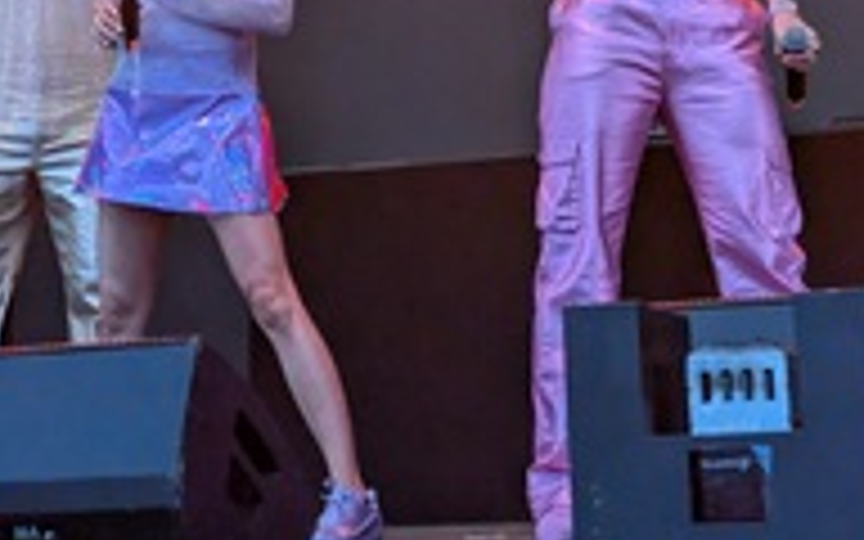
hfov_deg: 19.6
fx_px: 2496
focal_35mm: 106
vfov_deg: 12.1
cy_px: -68
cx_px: 443
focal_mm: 6.81
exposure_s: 1/1206
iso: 679
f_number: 1.85
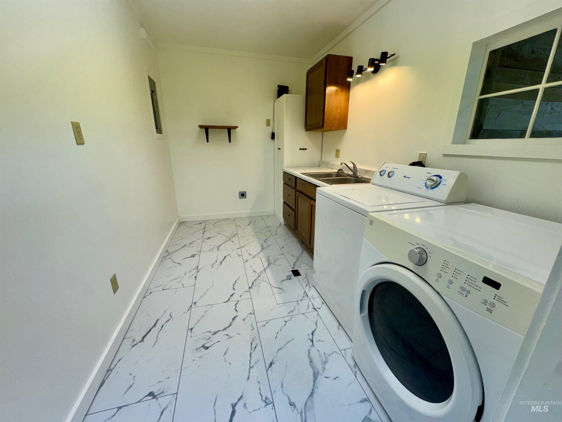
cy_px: 211
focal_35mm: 14
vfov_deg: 85.7
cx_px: 281
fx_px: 227
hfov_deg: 102.1
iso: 64
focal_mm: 2.22
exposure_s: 1/120
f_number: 2.2
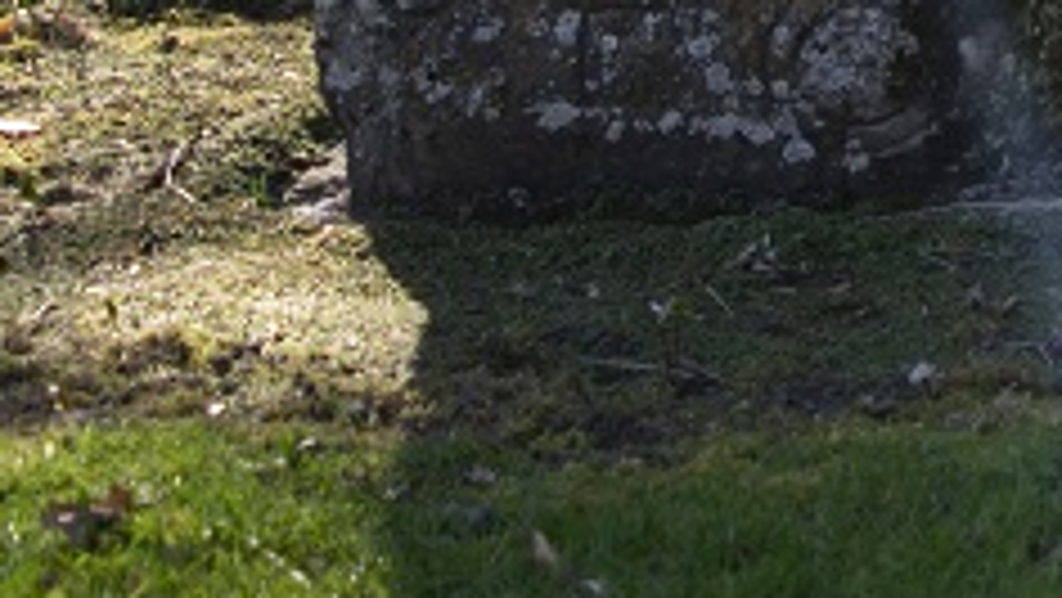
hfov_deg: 15.9
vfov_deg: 9.4
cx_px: 1732
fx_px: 3381
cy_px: -620
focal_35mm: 120
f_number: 3.5
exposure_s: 1/250
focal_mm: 18
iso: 100
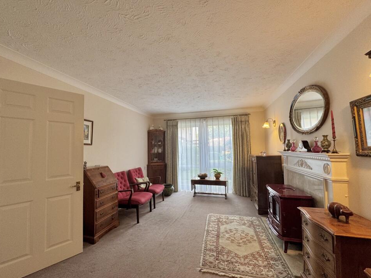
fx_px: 161
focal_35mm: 15
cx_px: 175
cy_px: 142
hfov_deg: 98.1
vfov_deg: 81.7
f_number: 2.2
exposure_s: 1/100
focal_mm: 2.22
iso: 100
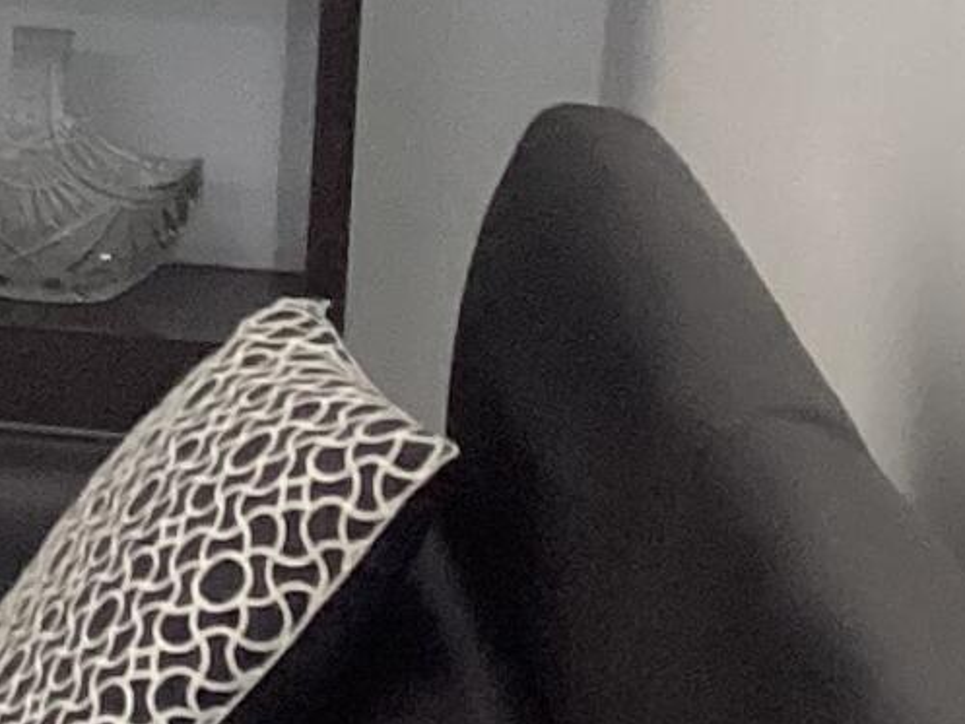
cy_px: -474
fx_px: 5214
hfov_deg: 8.9
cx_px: -1812
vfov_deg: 7.7
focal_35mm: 187
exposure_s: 1/60
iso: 160
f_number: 2.4
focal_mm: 3.3
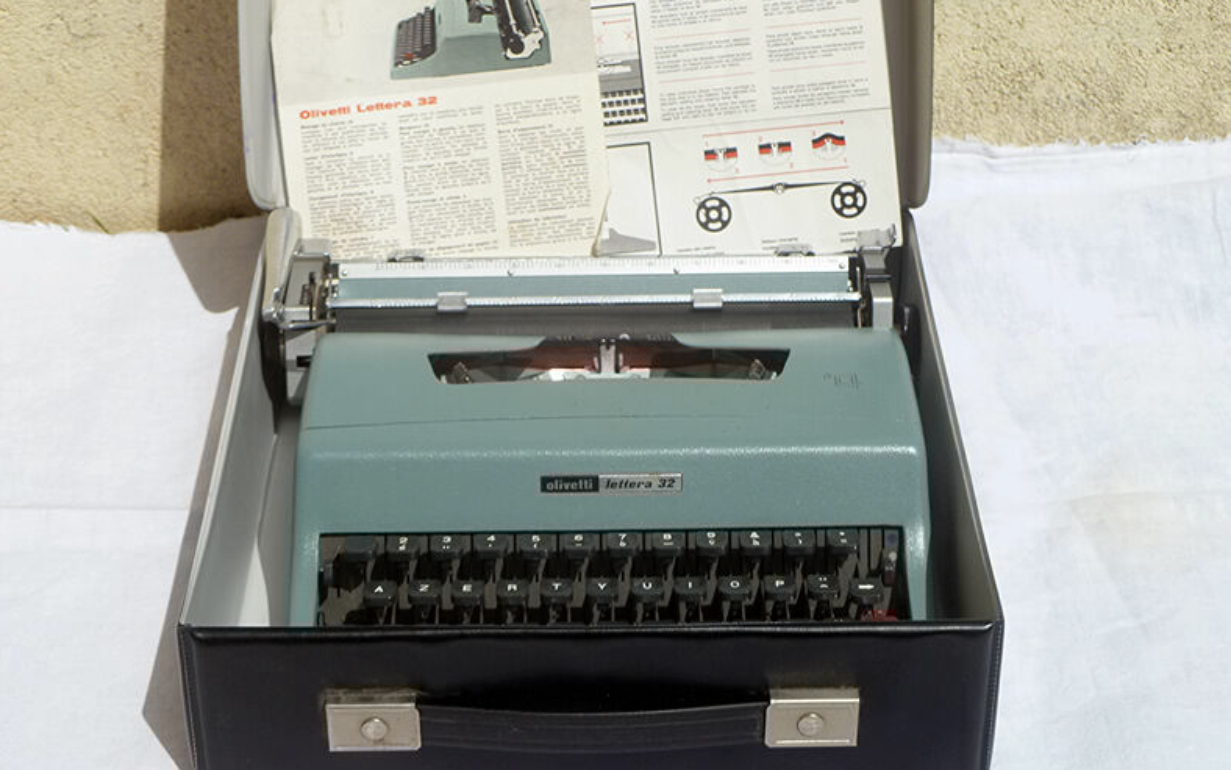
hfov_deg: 29.0
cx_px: 609
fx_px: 2383
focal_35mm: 71
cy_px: 340
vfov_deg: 18.4
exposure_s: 1/160
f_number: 13
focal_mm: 11.7
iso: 80
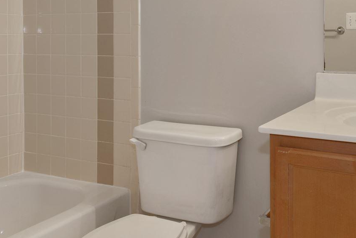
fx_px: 376
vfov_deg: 34.6
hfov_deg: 48.8
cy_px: 70
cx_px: 266
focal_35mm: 38
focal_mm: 16
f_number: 8
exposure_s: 1/2
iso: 100
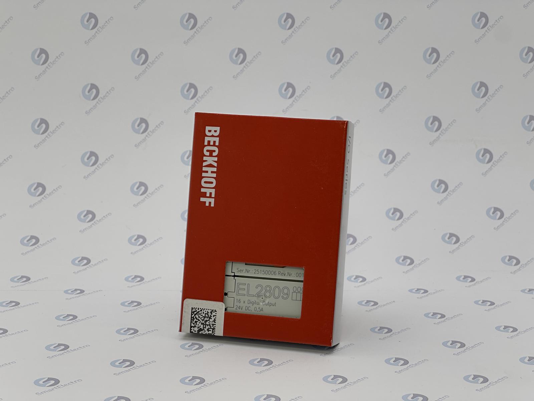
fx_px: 1188
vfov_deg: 19.1
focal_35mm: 77
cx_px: 267
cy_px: 200
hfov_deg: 25.3
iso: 32
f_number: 2.8
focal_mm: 9
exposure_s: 1/257
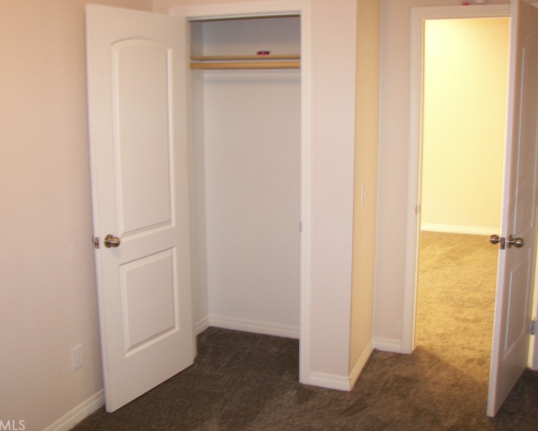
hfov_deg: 47.9
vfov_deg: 39.2
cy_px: 215
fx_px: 605
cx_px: 253
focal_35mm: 38
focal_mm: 6
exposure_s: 1/5
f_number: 2.8
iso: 100
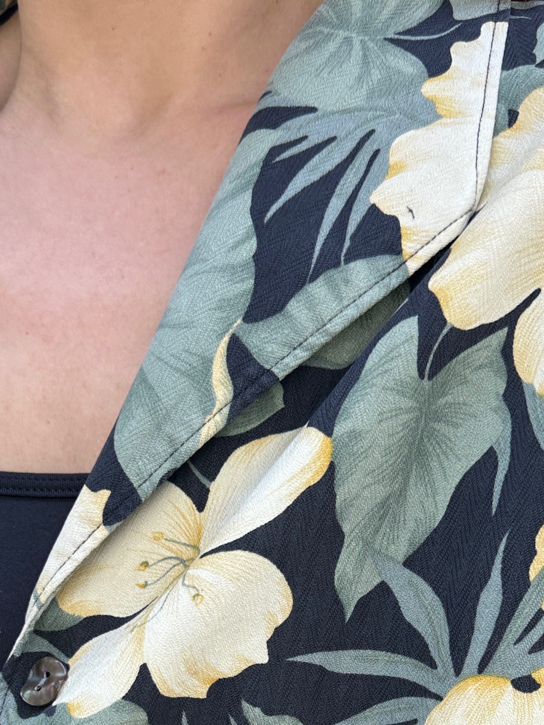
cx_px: 242
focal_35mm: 55
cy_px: 717
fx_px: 1152
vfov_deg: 32.3
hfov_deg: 26.6
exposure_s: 1/265
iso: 80
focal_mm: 6.86
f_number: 1.78
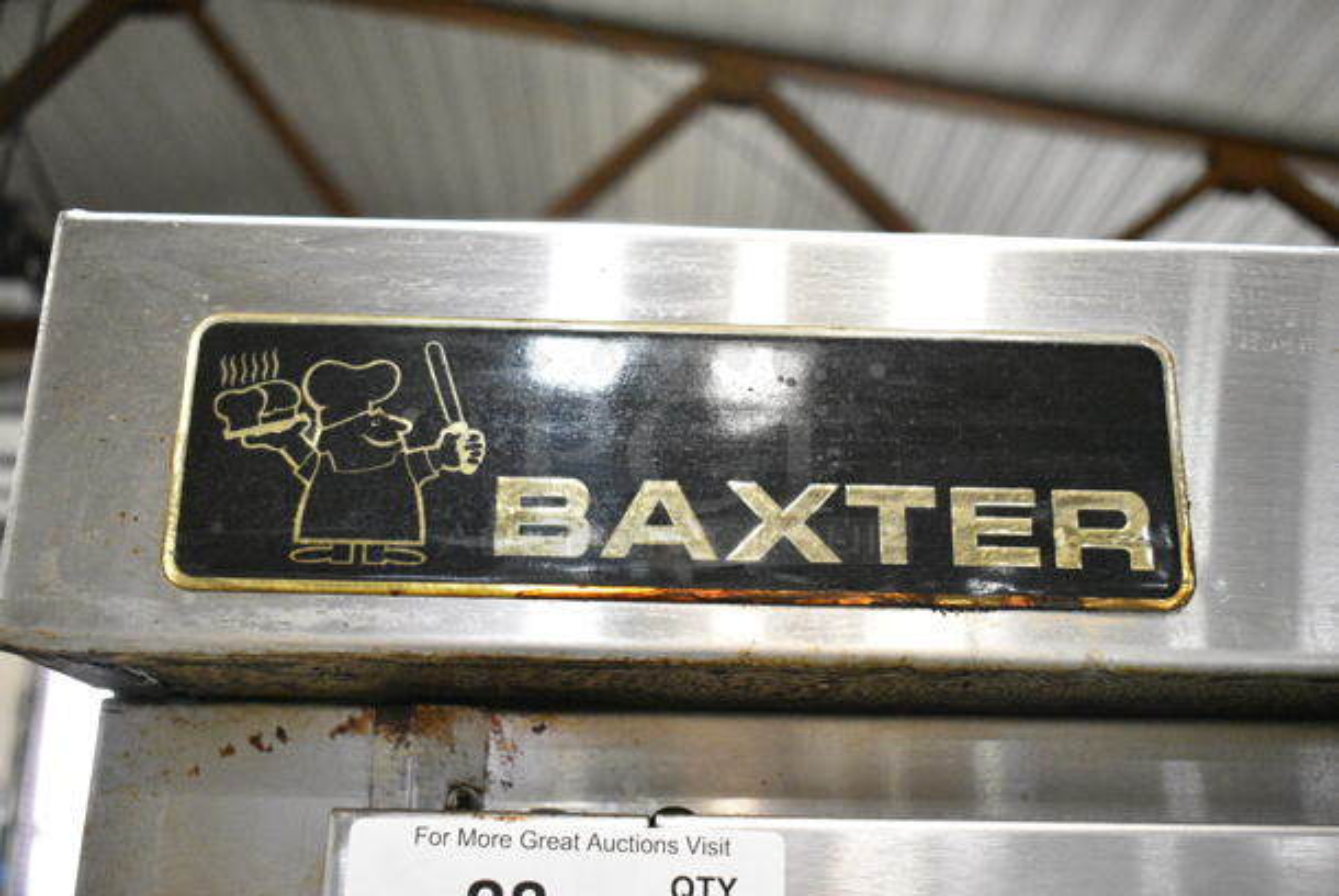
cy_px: 448
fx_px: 1340
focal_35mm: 36
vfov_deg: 37.0
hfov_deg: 53.1
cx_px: 670
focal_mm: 24
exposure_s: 1/320
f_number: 4.5
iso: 6400
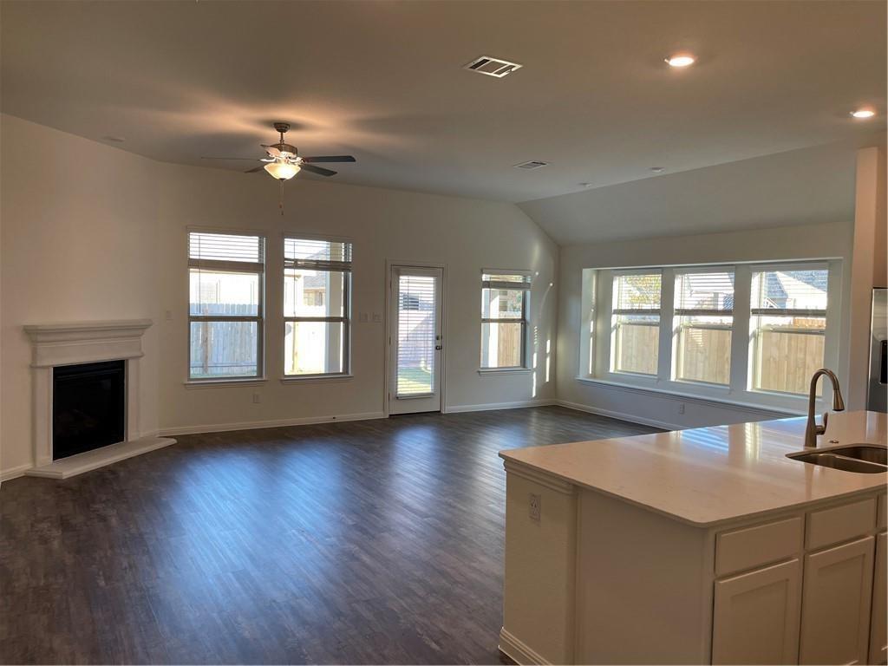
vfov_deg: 53.1
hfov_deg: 67.3
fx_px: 667
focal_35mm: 26
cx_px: 444
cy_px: 333
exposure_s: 1/120
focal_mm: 5.1
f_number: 1.6
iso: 80
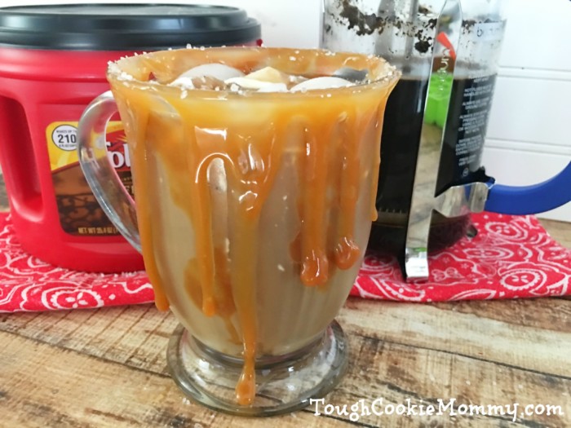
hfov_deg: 61.7
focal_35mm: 29
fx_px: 478
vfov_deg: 48.2
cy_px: 214
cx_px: 286
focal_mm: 4.15
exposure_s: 1/4
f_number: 2.2
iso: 80
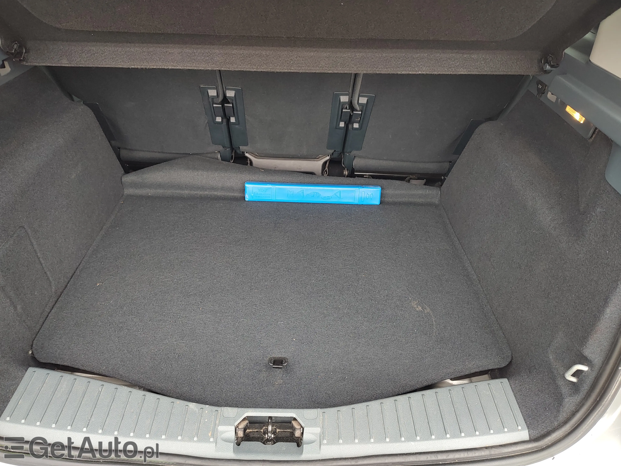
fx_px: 413
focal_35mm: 23
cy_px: 233
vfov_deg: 58.9
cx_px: 310
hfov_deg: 73.9
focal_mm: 5.56
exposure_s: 1/50
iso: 220
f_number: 1.8
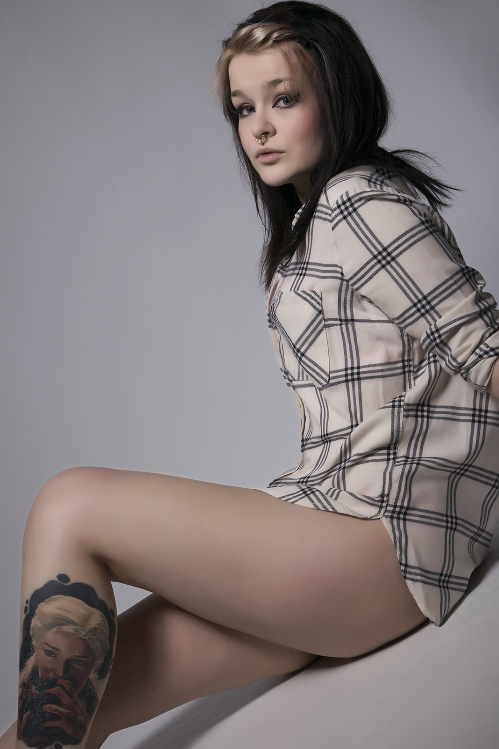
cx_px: 250
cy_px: 374
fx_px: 1715
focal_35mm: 82
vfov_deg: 24.6
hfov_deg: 16.6
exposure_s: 1/125
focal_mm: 55
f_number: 14
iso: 100
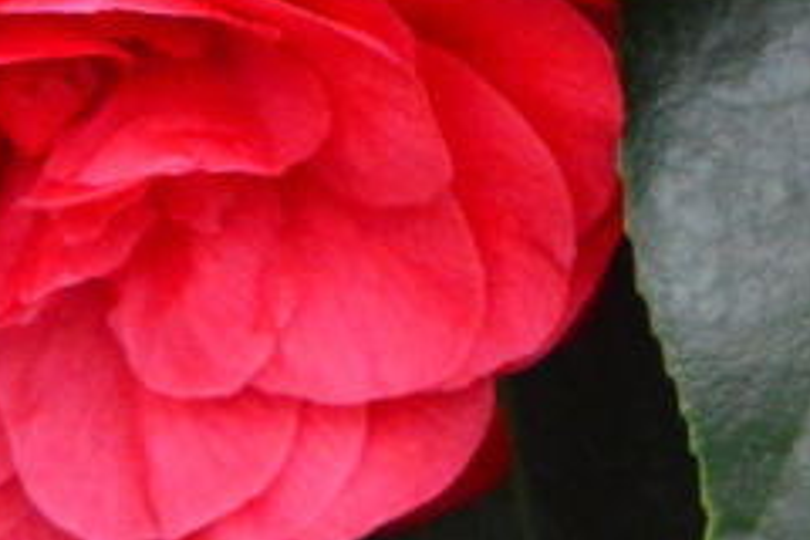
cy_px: -62
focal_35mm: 672
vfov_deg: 2.0
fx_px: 15122
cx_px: 982
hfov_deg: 3.1
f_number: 16
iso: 6400
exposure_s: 1/125
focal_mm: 105
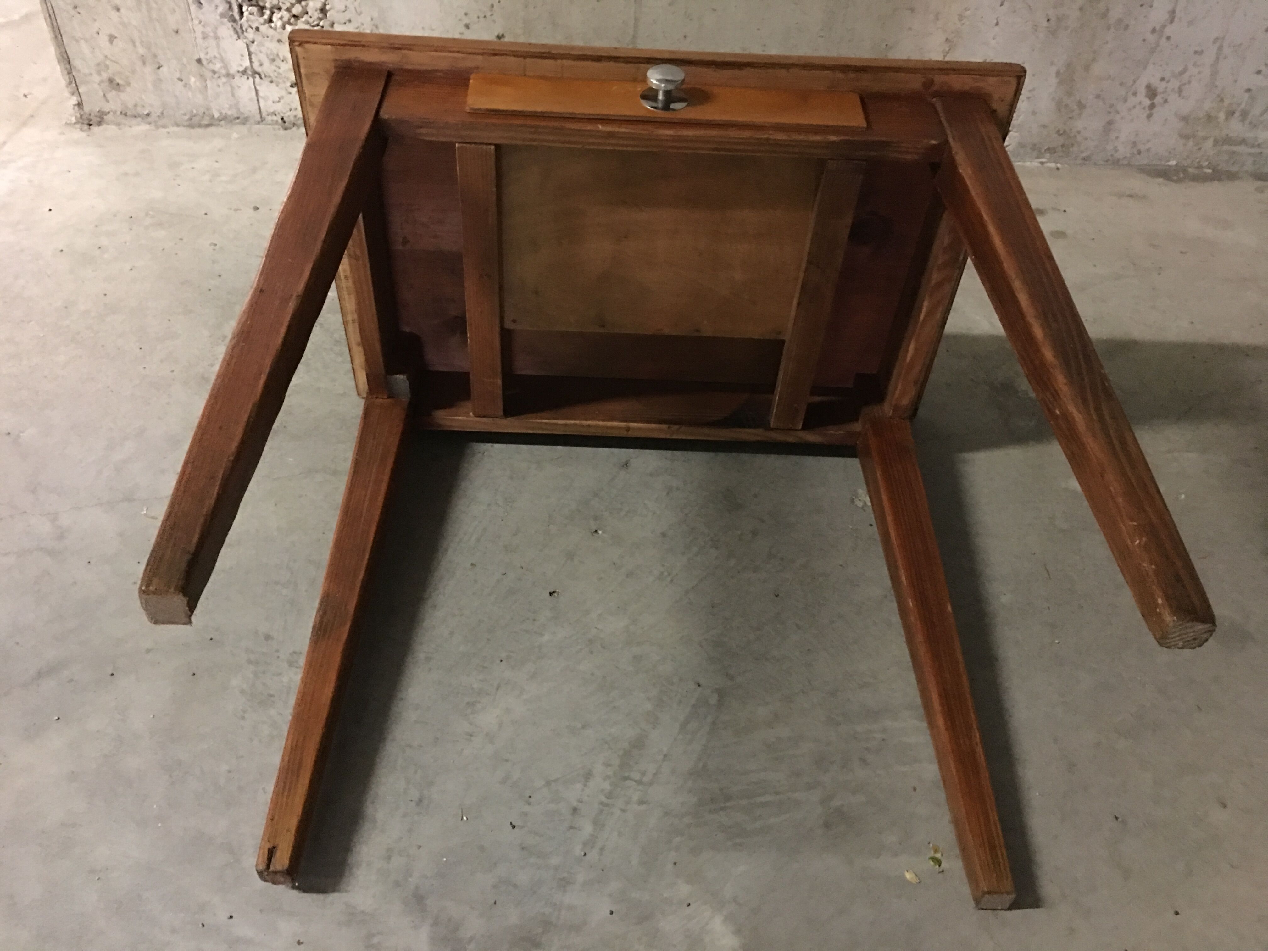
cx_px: 634
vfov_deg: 48.2
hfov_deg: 61.7
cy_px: 476
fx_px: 1062
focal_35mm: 29
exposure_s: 1/4
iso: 125
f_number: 2.2
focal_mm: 4.15
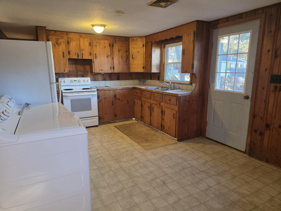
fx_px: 187
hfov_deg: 73.9
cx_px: 140
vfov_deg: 58.9
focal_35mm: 23
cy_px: 106
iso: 320
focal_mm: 6.3
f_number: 1.7
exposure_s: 1/120
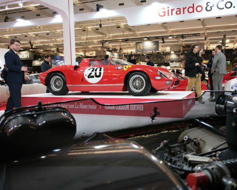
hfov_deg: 56.8
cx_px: 141
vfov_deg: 47.1
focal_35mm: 31
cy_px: 94
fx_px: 217
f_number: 2.8
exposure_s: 1/26
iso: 160
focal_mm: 18
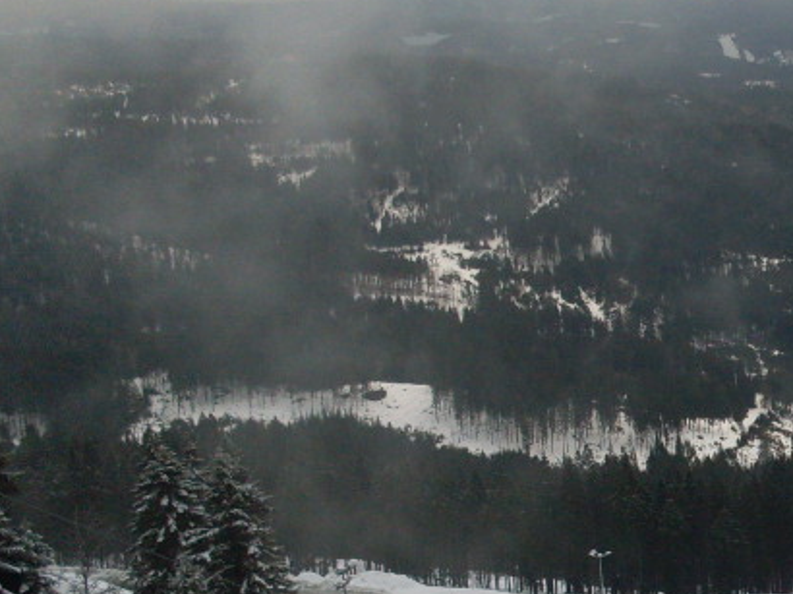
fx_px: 2175
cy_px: 528
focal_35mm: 95
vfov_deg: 15.4
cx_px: 894
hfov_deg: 19.7
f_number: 2.8
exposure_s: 1/250
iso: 80
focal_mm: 6.3
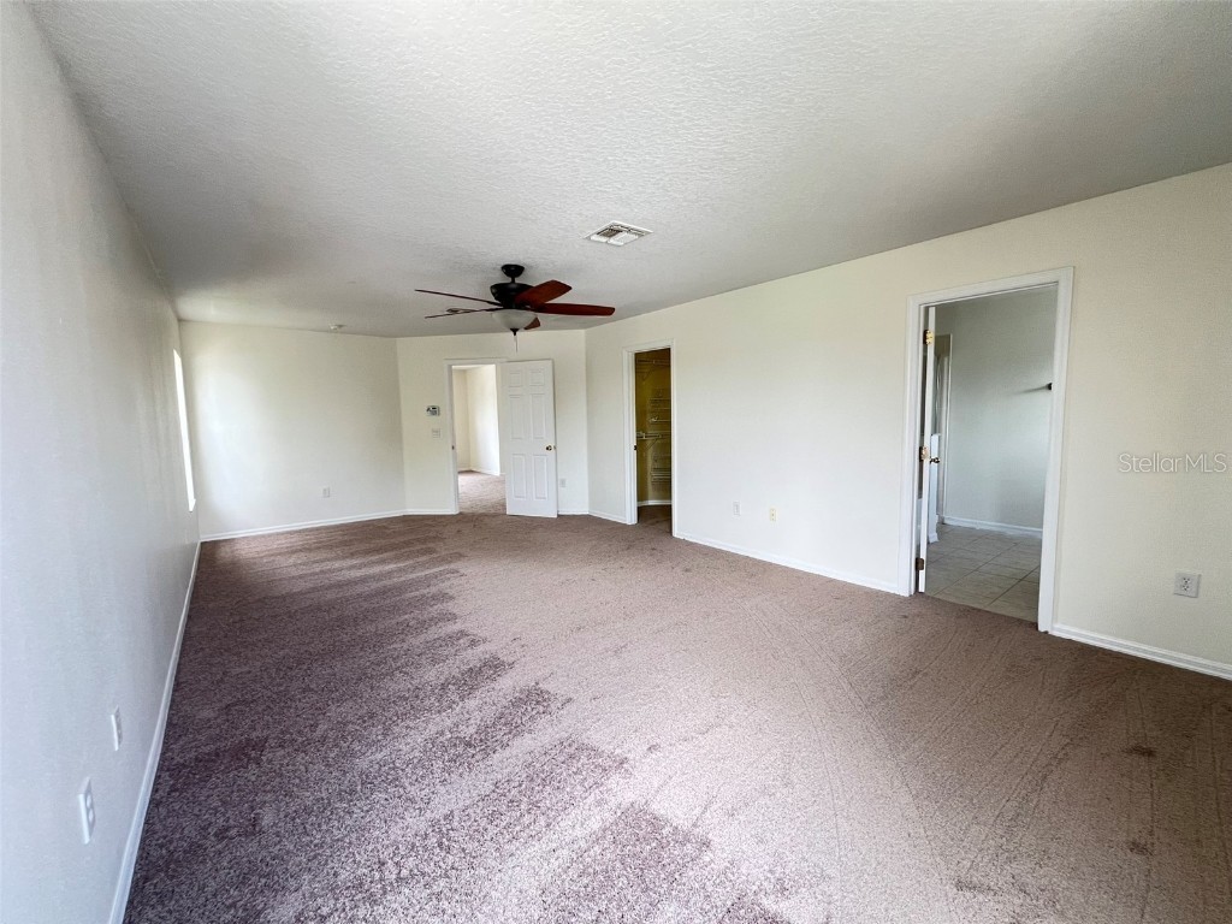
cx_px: 616
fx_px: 463
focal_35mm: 13
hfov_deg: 106.2
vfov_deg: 89.9
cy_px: 462
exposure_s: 1/99
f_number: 1.8
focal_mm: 1.57
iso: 160
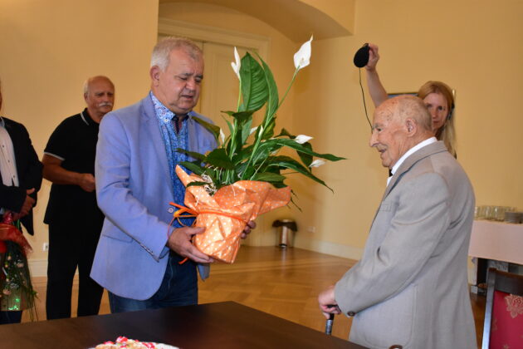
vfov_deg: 28.9
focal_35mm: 46
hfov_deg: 42.3
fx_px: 675
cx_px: 262
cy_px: 174
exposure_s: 1/80
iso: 3200
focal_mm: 31
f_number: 4.2
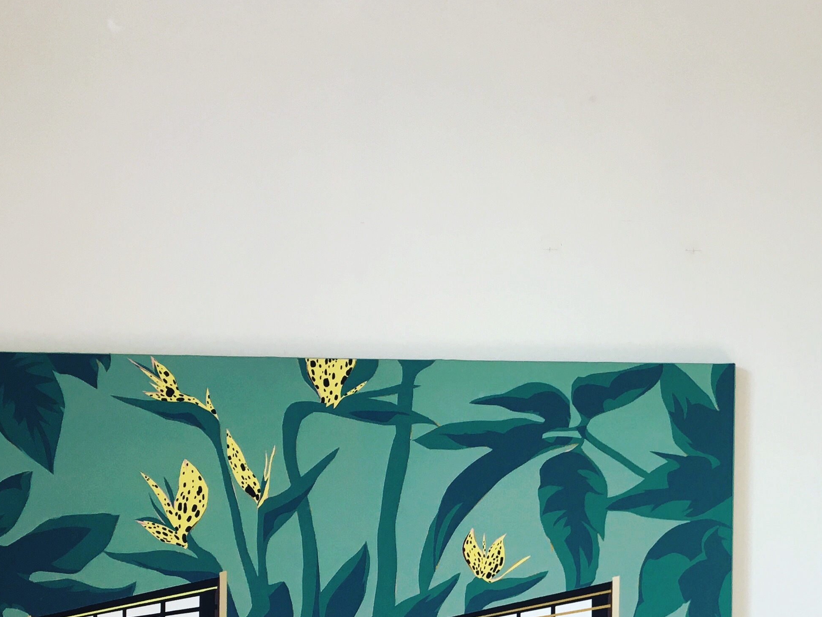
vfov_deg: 23.6
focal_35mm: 60
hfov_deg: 31.1
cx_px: 692
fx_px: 1425
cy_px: 588
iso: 25
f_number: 2.2
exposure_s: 1/33
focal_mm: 4.15
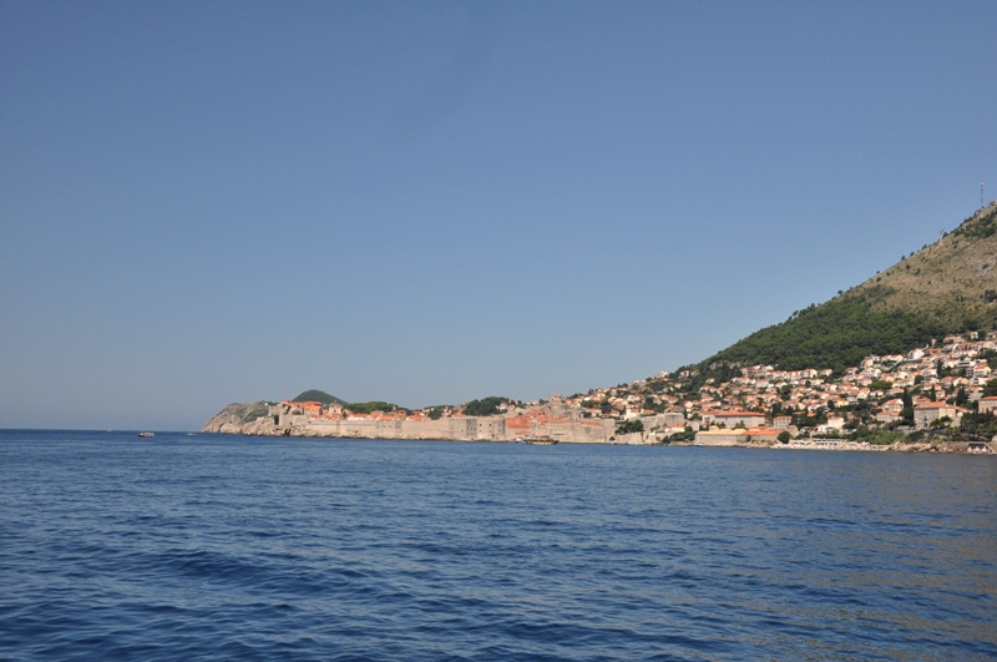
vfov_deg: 35.4
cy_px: 331
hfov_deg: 51.3
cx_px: 498
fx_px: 1037
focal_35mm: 38
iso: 640
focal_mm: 25
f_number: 11
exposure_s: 1/500
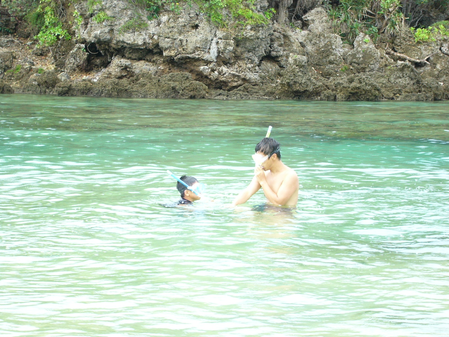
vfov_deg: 13.8
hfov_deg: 18.4
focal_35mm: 107
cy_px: 168
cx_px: 222
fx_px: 1388
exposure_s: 1/60
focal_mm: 17.4
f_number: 4.9
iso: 100
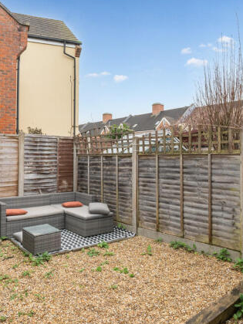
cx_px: 79
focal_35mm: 27
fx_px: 253
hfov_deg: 50.3
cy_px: 157
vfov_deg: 65.3
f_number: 8
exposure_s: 1/160
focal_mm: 12
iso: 400
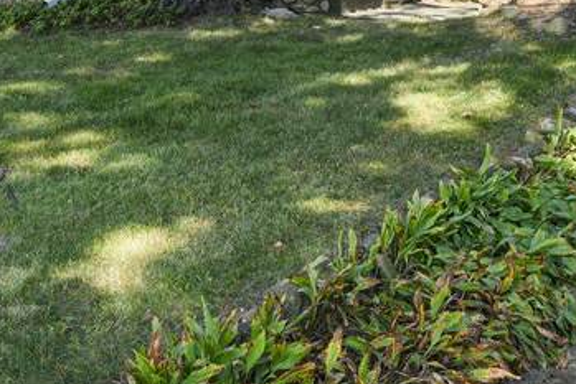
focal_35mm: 88
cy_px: -73
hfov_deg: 23.1
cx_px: 356
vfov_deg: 15.0
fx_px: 1409
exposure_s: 1/1000
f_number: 8
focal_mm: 24
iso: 400
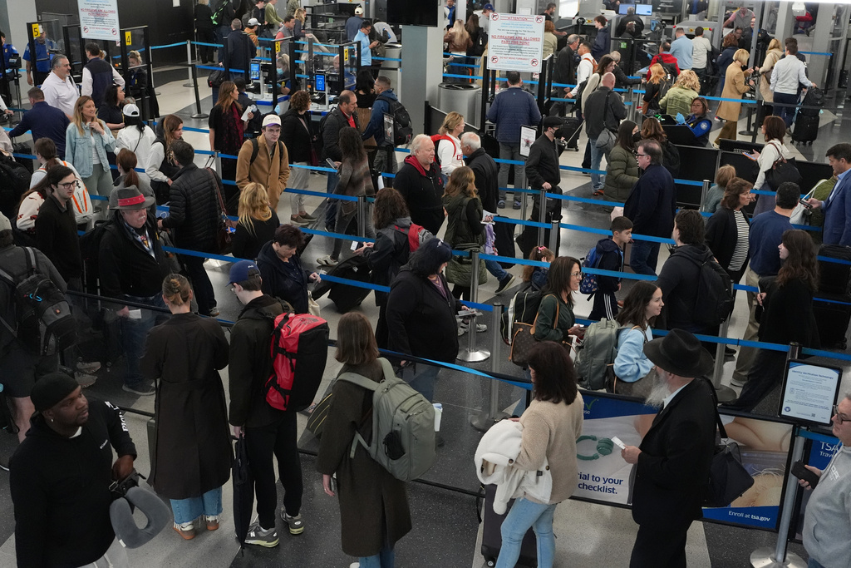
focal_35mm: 40
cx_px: 426
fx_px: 946
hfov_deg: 48.5
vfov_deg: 33.4
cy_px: 284
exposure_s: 1/500
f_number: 4
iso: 5000
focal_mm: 40
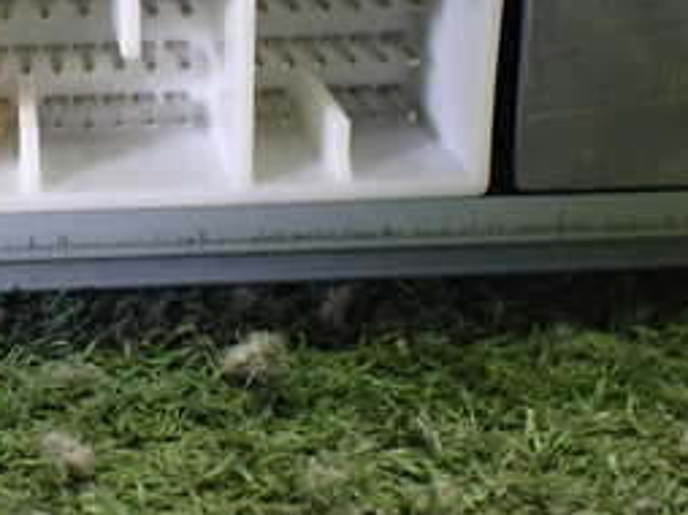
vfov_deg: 20.5
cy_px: 108
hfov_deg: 26.3
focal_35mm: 71
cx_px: 41
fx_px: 1410
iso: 800
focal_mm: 5.4
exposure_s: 1/40
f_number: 2.3
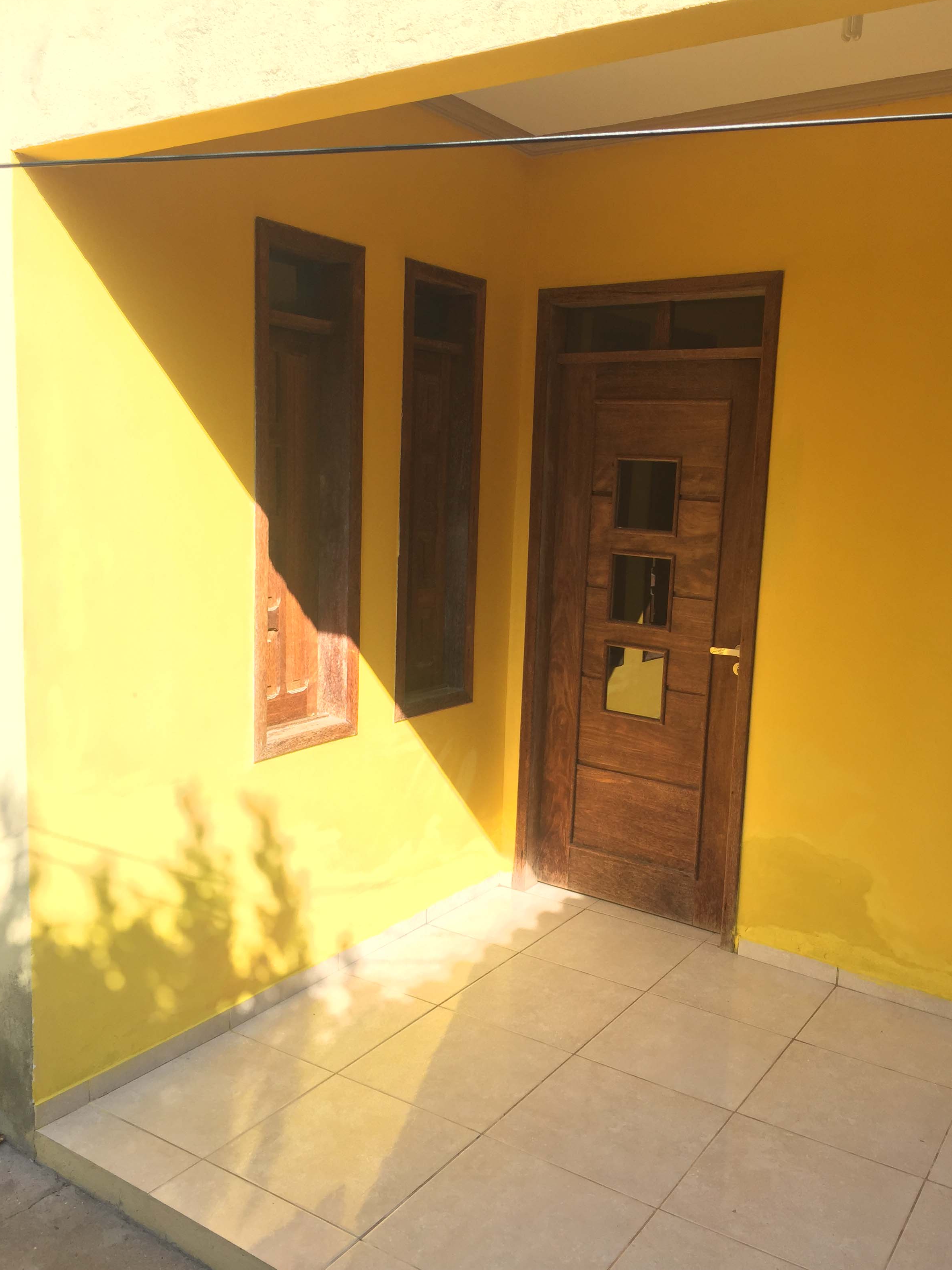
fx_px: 1100
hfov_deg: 46.8
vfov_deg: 60.0
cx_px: 484
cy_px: 638
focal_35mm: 30
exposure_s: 1/549
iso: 32
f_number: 2.2
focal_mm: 4.15
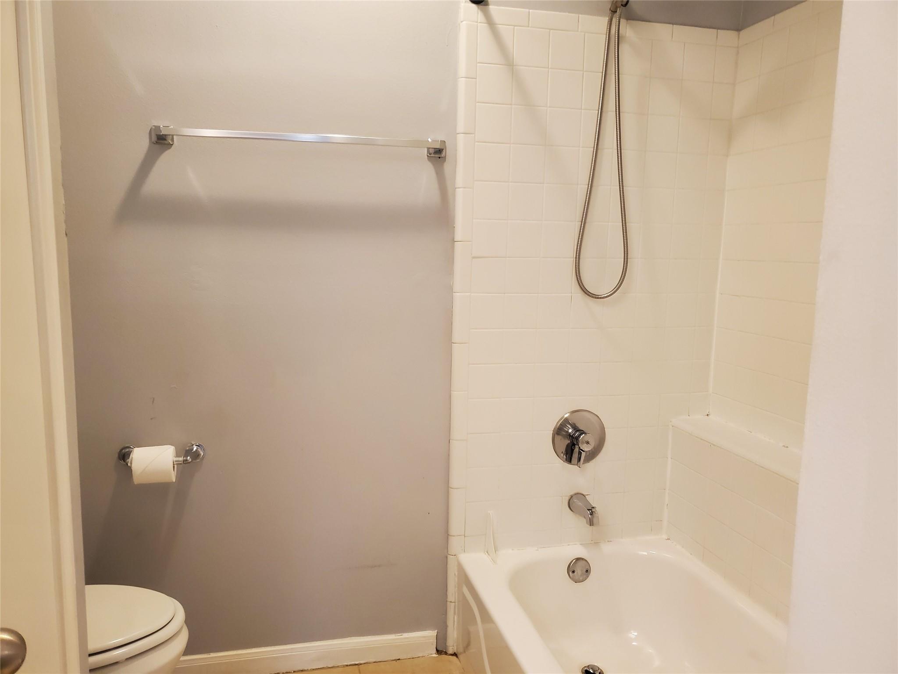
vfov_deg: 53.1
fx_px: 674
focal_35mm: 26
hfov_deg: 67.3
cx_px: 449
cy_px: 337
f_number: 1.5
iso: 250
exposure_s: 1/60
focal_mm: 4.3
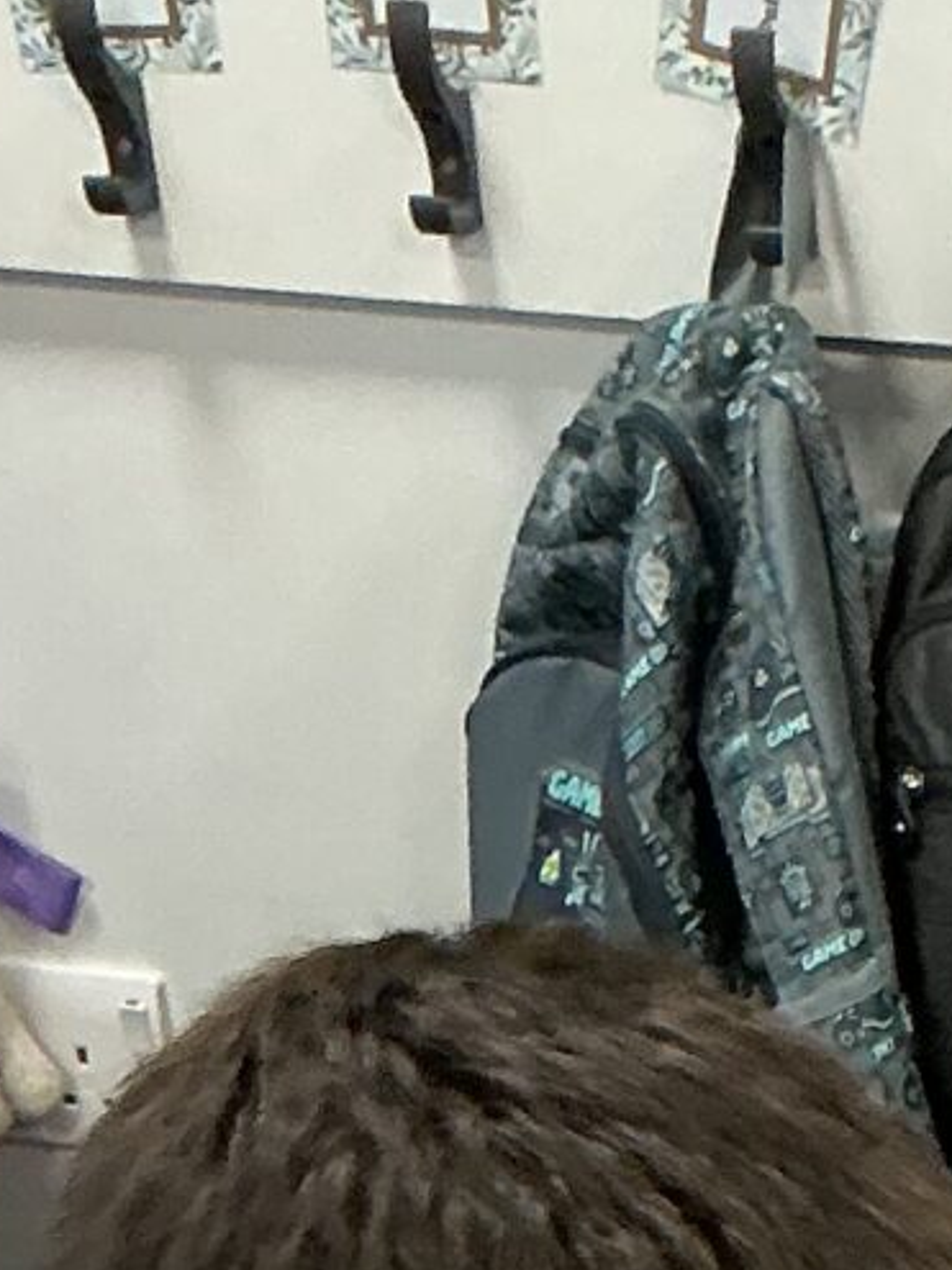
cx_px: 1481
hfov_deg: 9.6
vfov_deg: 11.3
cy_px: 2899
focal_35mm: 150
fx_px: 5503
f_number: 1.8
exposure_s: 1/60
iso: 100
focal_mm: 3
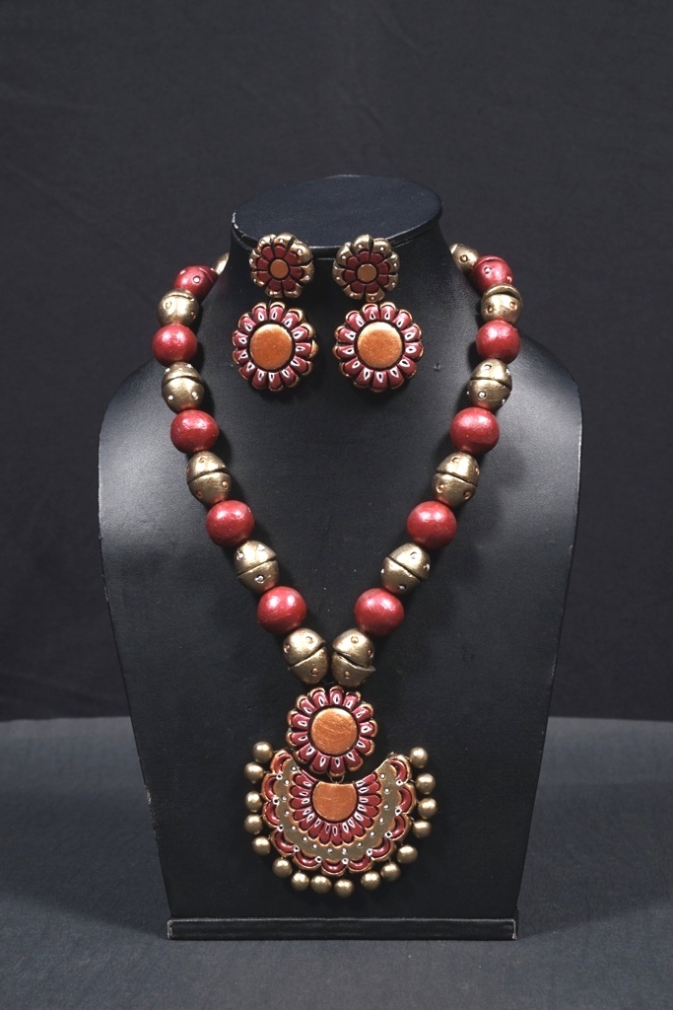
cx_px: 336
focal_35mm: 75
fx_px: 2102
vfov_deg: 27.0
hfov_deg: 18.2
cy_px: 505
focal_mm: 75
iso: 400
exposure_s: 1/125
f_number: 16
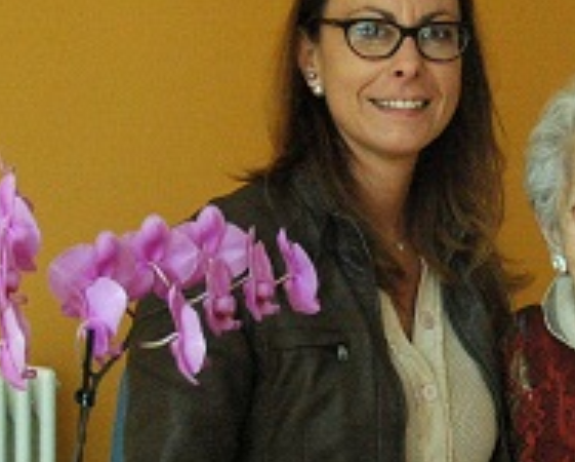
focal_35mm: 122
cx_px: 449
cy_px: 400
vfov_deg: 12.6
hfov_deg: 15.7
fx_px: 2070
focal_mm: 27
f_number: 4
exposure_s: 1/50
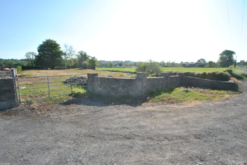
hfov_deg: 92.4
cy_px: 82
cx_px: 124
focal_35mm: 17
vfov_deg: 69.7
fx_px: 118
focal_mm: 11.5
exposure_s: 1/200
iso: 100
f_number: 7.1
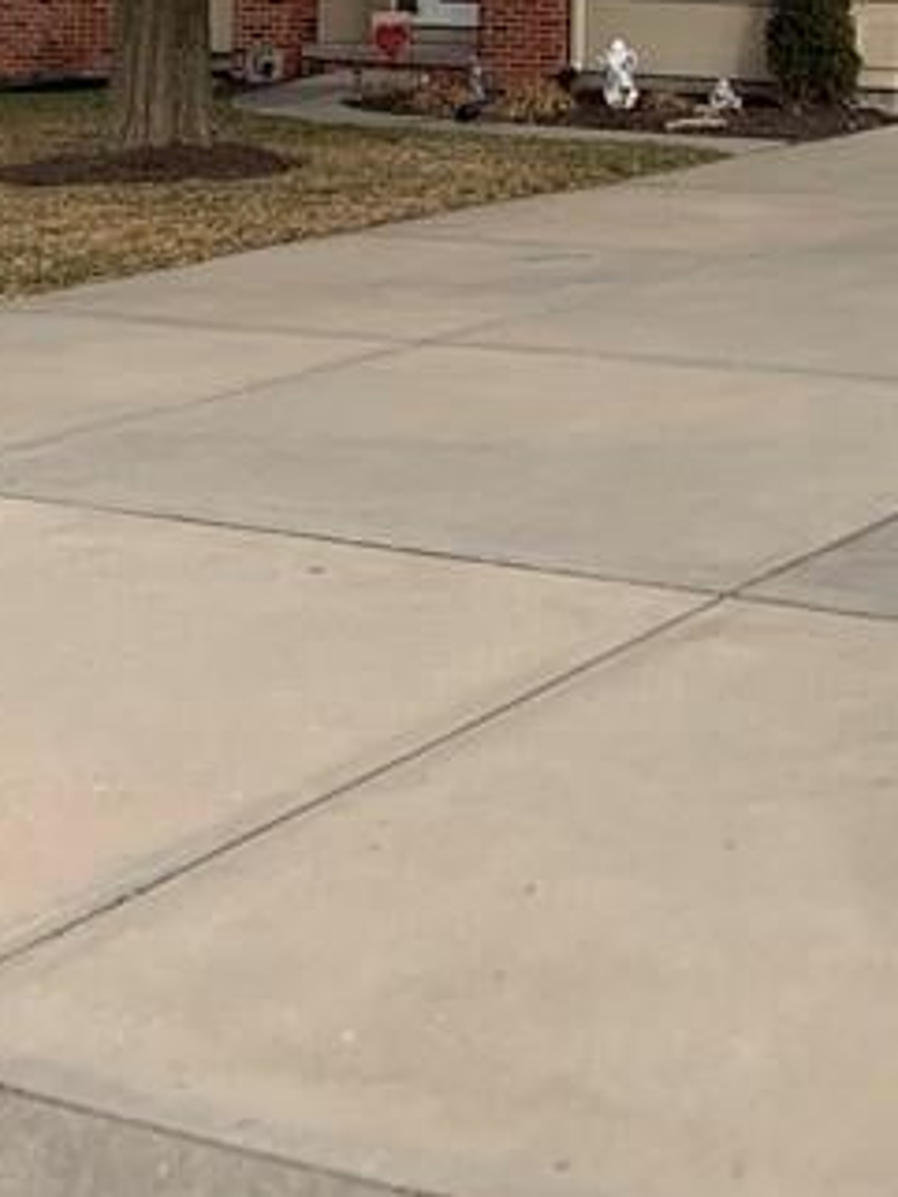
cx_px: 689
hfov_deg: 17.7
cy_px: -75
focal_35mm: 83
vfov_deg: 22.4
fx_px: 2869
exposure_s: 1/1314
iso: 25
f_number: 1.8
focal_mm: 4.25
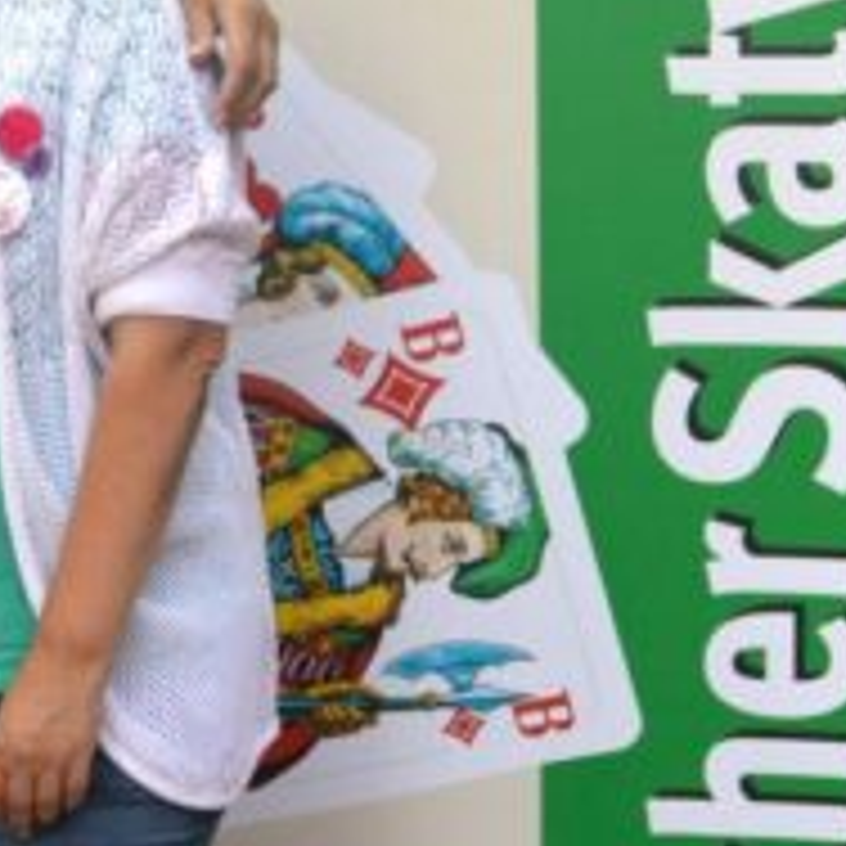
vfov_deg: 14.9
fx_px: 3235
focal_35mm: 117
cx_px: -716
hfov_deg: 13.3
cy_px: 560
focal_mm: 24
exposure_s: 1/125
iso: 360
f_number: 5.6
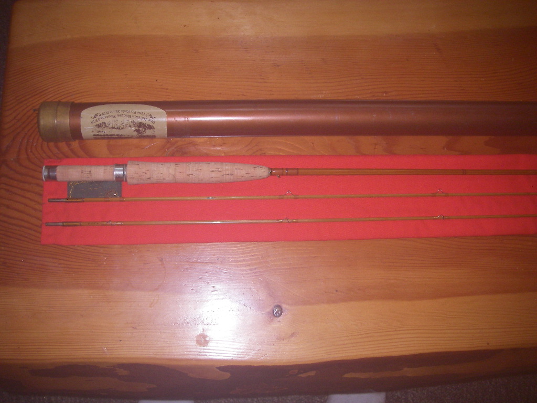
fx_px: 589
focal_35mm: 38
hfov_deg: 49.0
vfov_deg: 37.7
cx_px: 268
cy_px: 202
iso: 200
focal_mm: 6.3
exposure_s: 1/40
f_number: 3.3
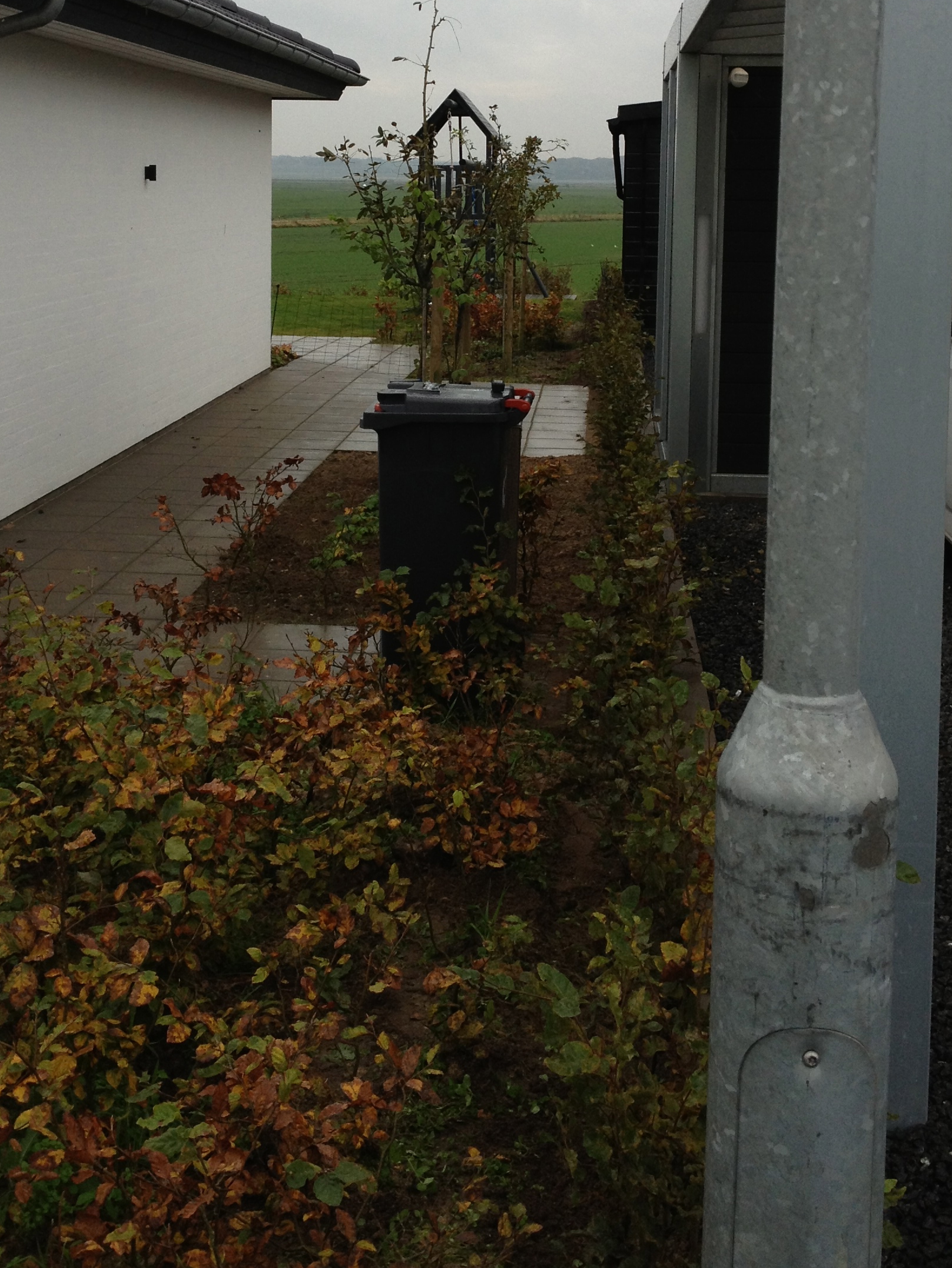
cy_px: 340
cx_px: 490
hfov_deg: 27.5
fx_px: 1943
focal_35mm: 53
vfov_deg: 35.5
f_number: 2.4
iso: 50
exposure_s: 1/216
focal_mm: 4.28
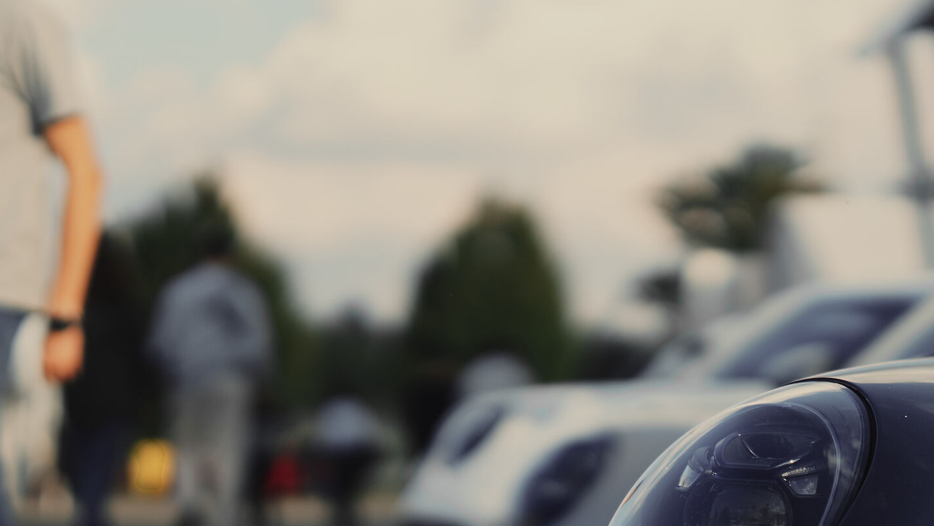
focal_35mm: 147
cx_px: 709
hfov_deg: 14.6
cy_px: 518
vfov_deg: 8.2
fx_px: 3641
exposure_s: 1/4000
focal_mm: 56
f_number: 1.4
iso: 100
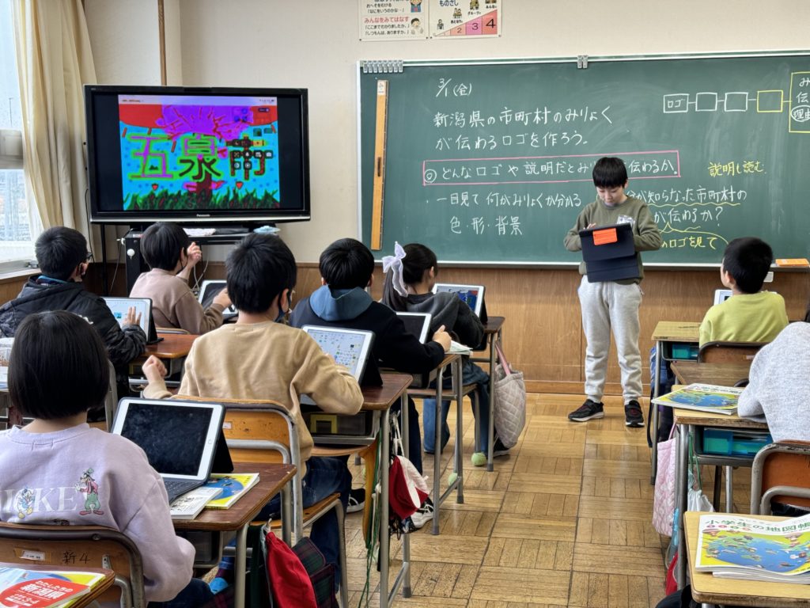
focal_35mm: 48
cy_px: 304
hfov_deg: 39.7
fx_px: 1123
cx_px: 405
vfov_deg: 30.3
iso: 80
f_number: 1.78
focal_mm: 6.76
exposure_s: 1/100
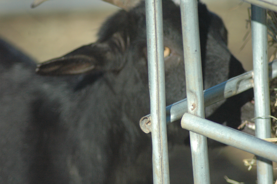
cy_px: 92
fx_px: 3459
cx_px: 138
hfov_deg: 4.6
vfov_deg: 3.0
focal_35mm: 450
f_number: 6
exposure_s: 1/1600
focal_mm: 300
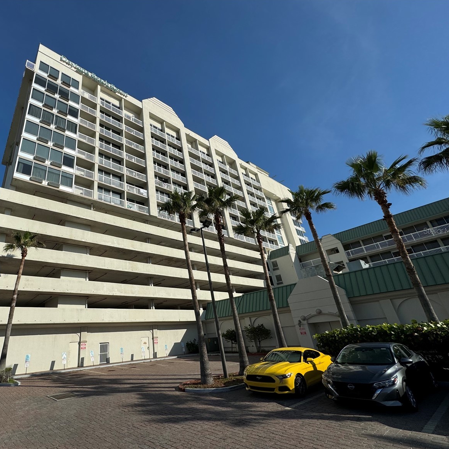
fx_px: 249
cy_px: 230
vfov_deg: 83.9
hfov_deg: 81.3
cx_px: 151
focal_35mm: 17
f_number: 2.2
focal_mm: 2.22
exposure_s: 1/4630
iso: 40
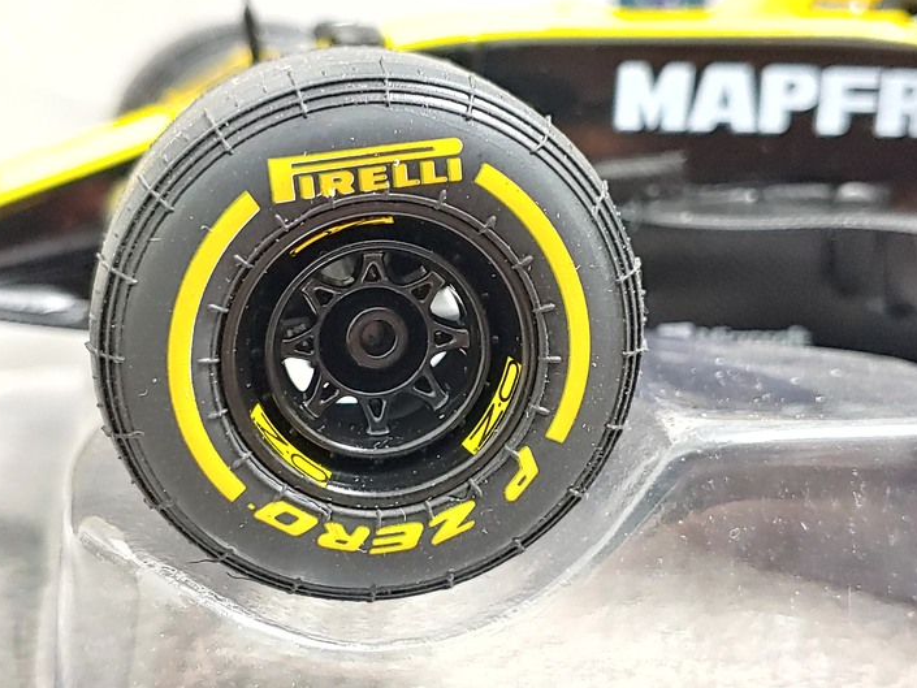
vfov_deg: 30.3
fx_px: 1272
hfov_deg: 39.7
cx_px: 457
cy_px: 343
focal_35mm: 48
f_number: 1.5
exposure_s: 1/17
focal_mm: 4.23
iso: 950
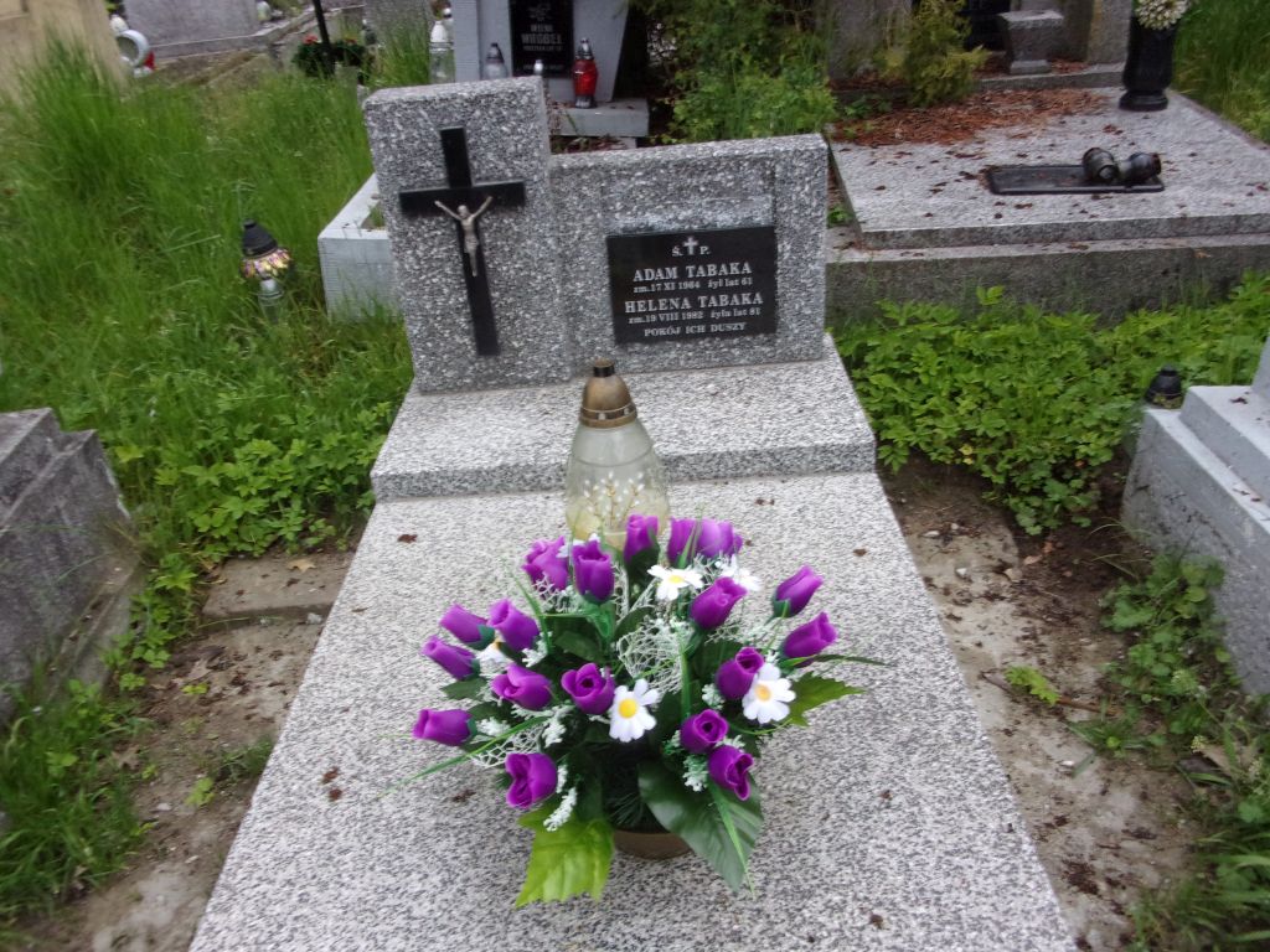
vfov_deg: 49.7
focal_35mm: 28
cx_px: 635
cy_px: 476
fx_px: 1027
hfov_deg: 63.4
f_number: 3.9
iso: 175
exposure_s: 1/34
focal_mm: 5.1
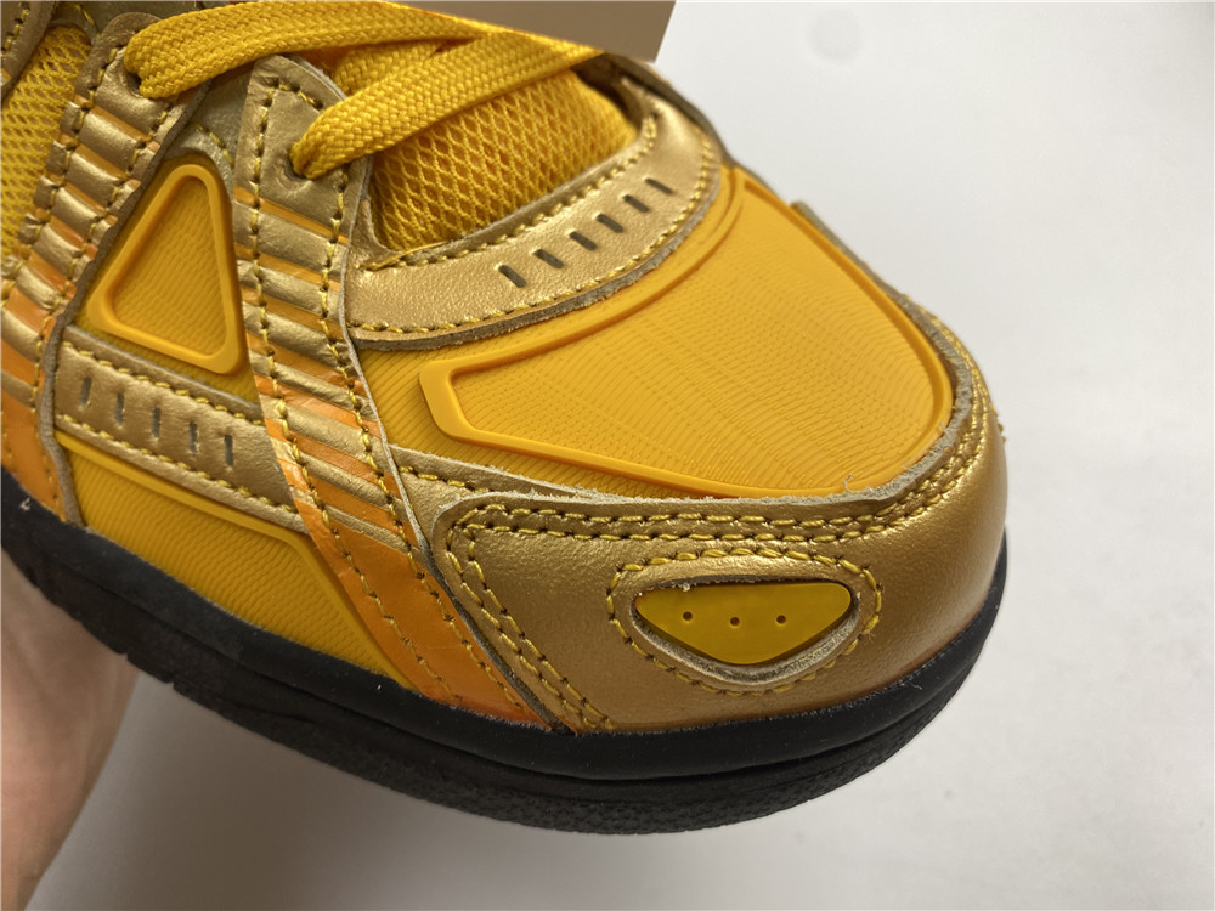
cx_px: 608
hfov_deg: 67.3
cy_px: 456
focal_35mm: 26
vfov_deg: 53.1
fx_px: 913
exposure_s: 1/100
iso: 50
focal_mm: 4.25
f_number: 1.8
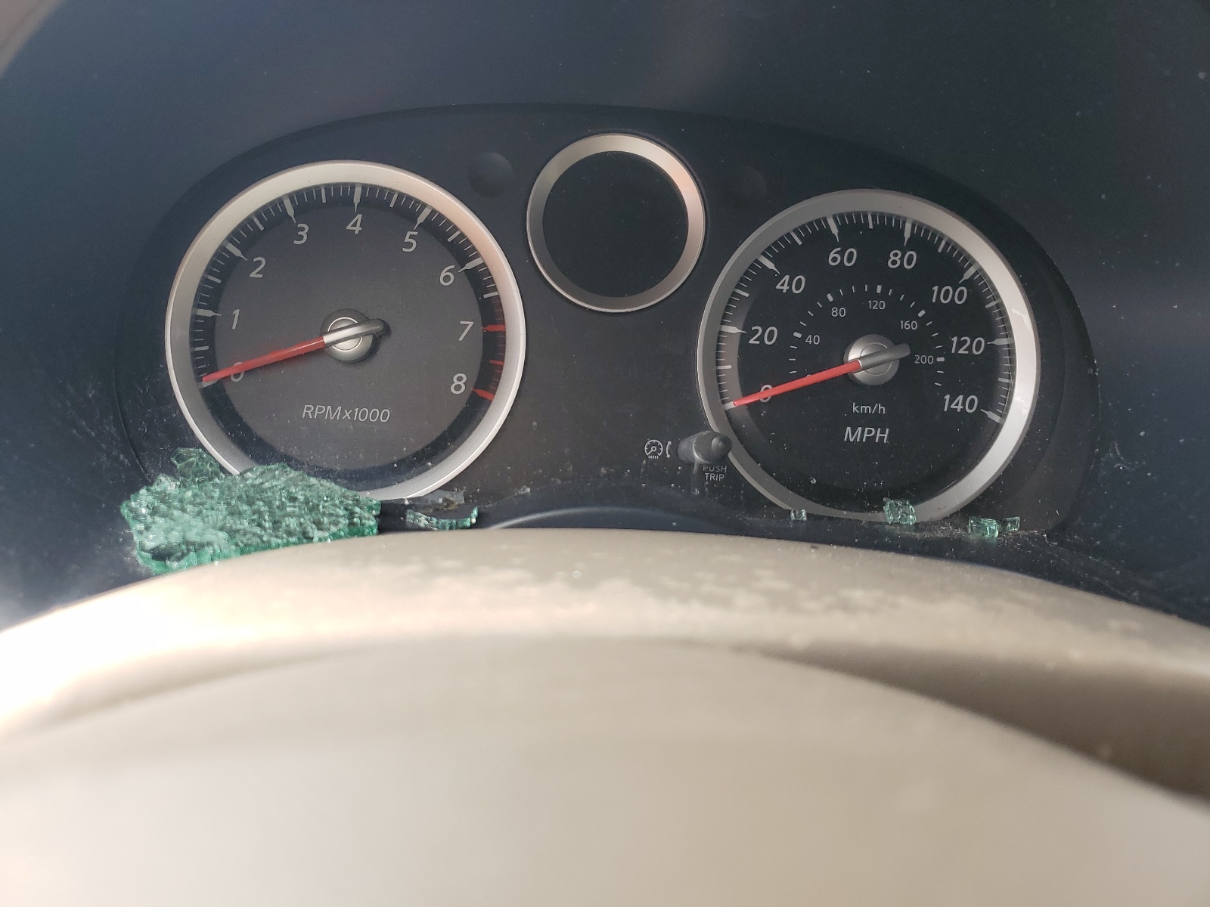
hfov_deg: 67.3
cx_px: 605
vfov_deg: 53.1
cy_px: 454
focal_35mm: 26
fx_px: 909
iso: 50
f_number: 1.5
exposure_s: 1/139
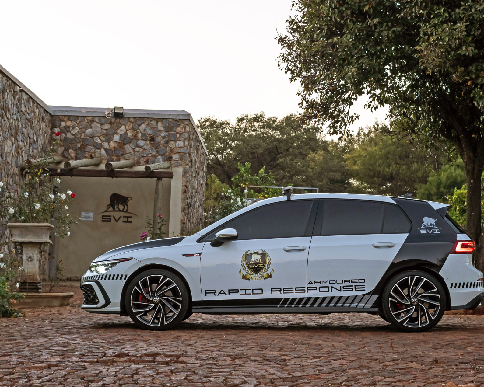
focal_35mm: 85
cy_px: 194
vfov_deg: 18.1
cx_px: 240
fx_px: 1218
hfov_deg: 22.5
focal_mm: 50
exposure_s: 1/250
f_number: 5
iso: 200
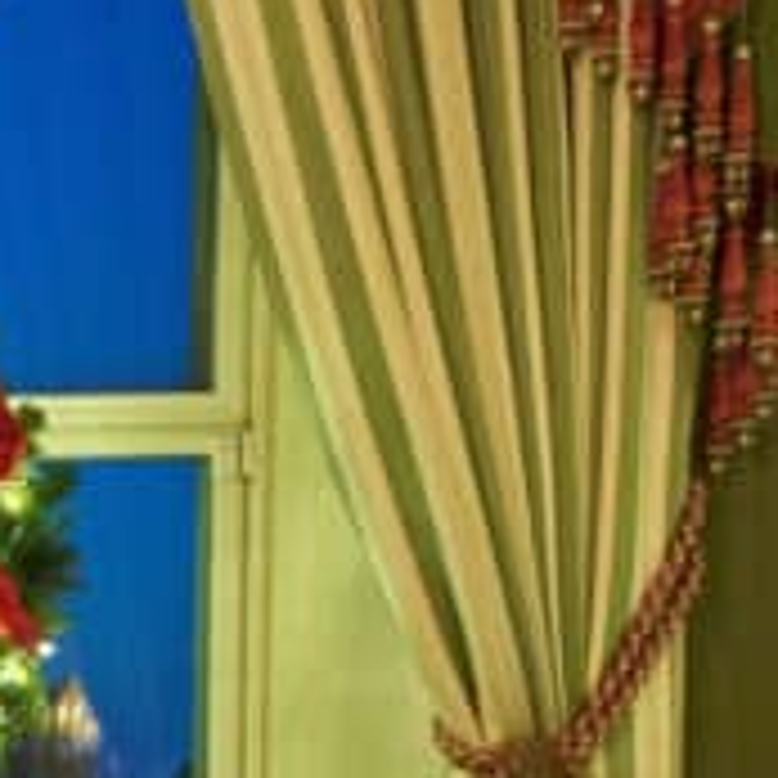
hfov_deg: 7.3
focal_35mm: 206
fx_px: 5238
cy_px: 1210
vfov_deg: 8.3
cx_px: -1736
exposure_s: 1/100
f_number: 2.8
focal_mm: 35
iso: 3200
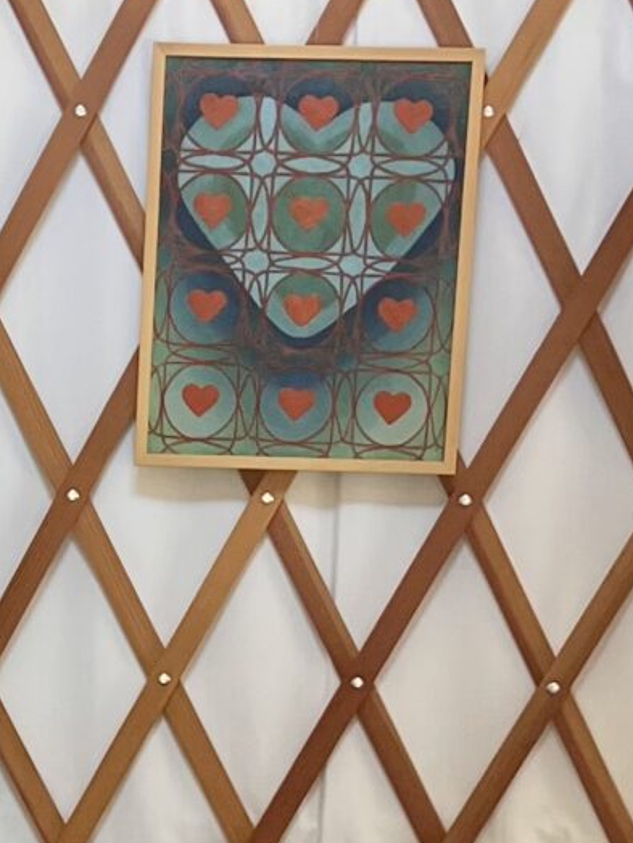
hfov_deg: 11.6
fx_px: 3096
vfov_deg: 14.6
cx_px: 24
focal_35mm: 127
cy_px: 1215
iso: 125
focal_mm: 5.7
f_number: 1.5
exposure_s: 1/101
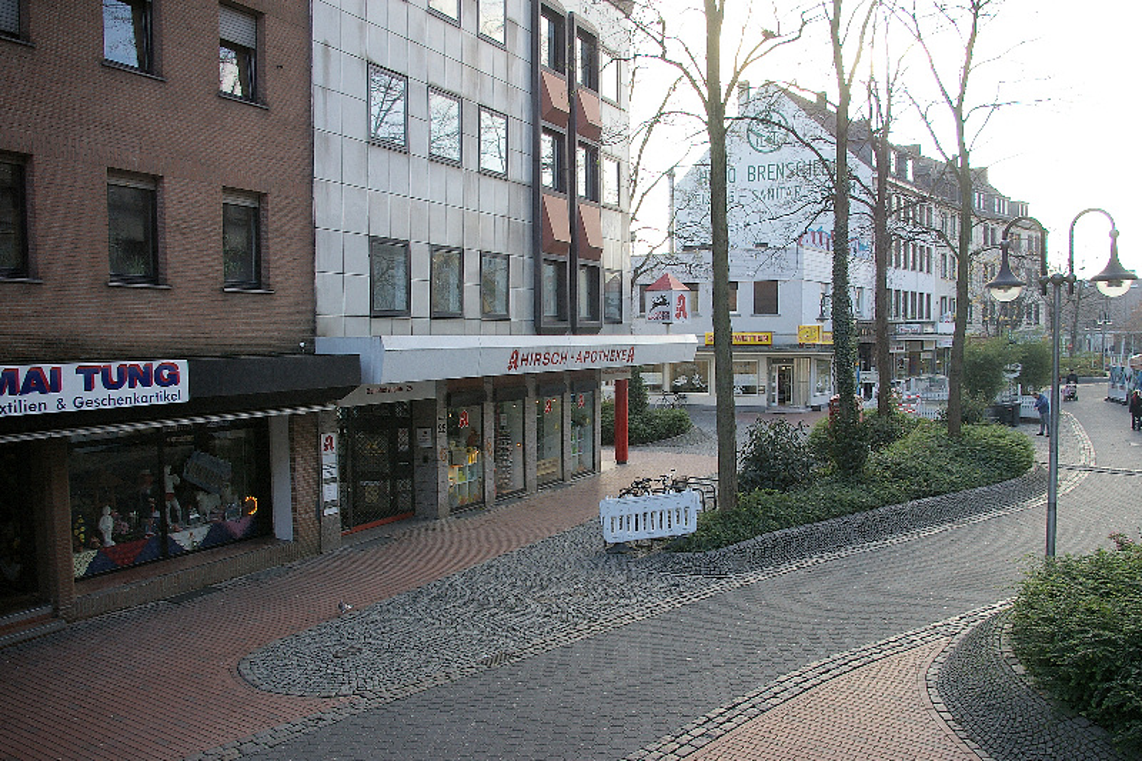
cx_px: 571
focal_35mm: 27
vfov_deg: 47.9
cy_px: 380
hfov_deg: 67.4
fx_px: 856
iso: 200
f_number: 6.7
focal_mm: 18
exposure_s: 1/180
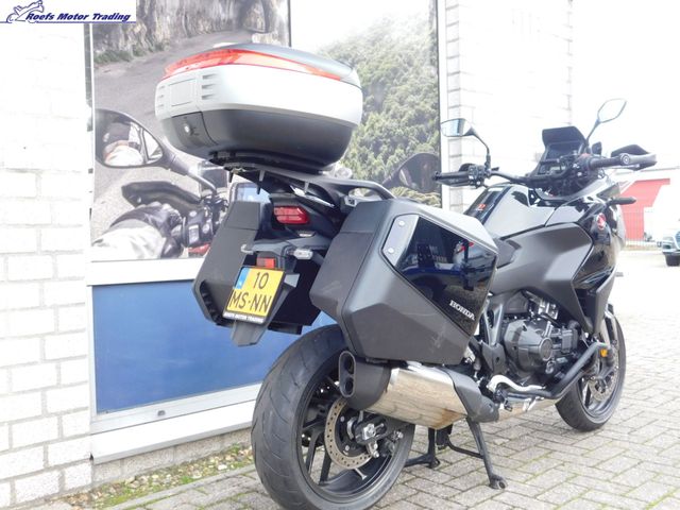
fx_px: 707
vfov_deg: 39.7
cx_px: 340
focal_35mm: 36
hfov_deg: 51.4
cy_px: 255
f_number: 3.5
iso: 125
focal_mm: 6.3
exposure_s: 1/50
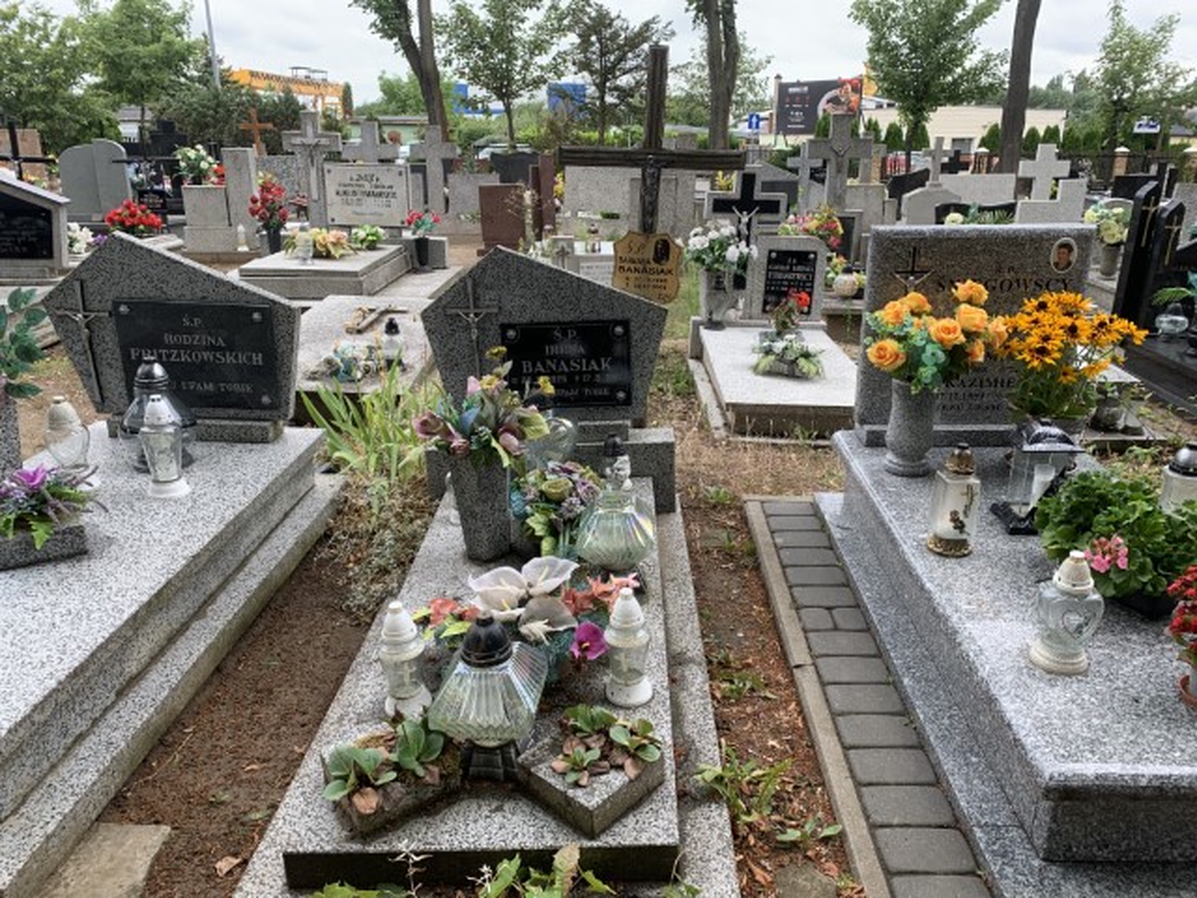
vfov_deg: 53.1
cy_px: 449
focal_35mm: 26
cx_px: 598
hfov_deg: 67.3
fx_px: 899
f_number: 1.8
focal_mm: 4.25
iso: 25
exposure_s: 1/253
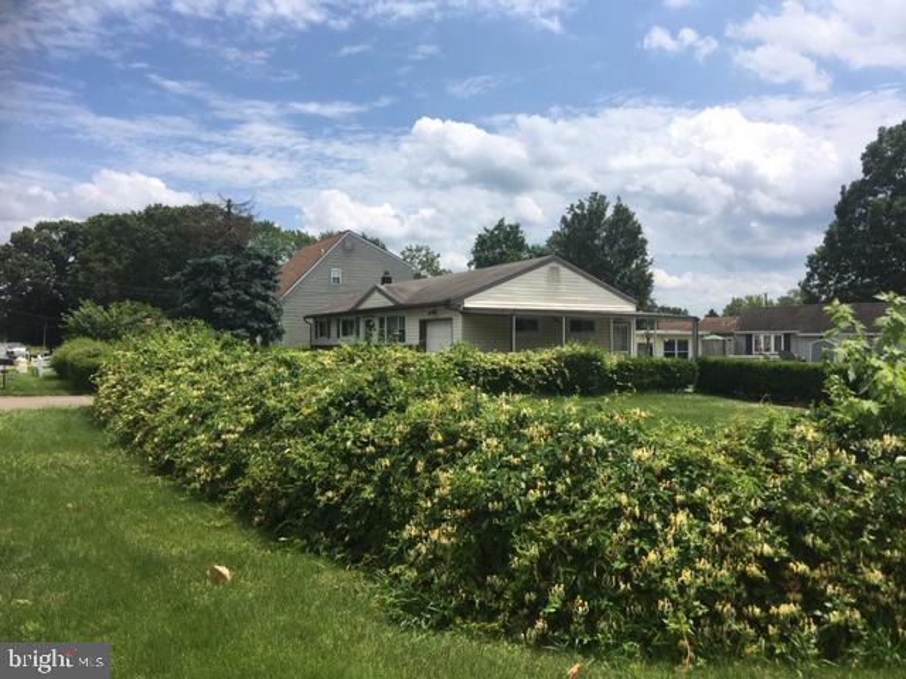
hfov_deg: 61.7
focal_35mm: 29
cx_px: 453
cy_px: 340
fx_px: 759
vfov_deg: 48.2
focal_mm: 4.15
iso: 25
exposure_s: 1/2198
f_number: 2.2
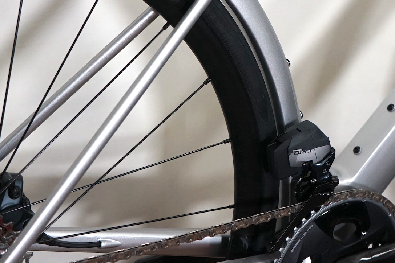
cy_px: 3
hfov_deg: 27.0
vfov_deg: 18.0
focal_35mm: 74
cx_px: 292
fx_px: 812
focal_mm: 35
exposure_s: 1/160
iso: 800
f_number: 4
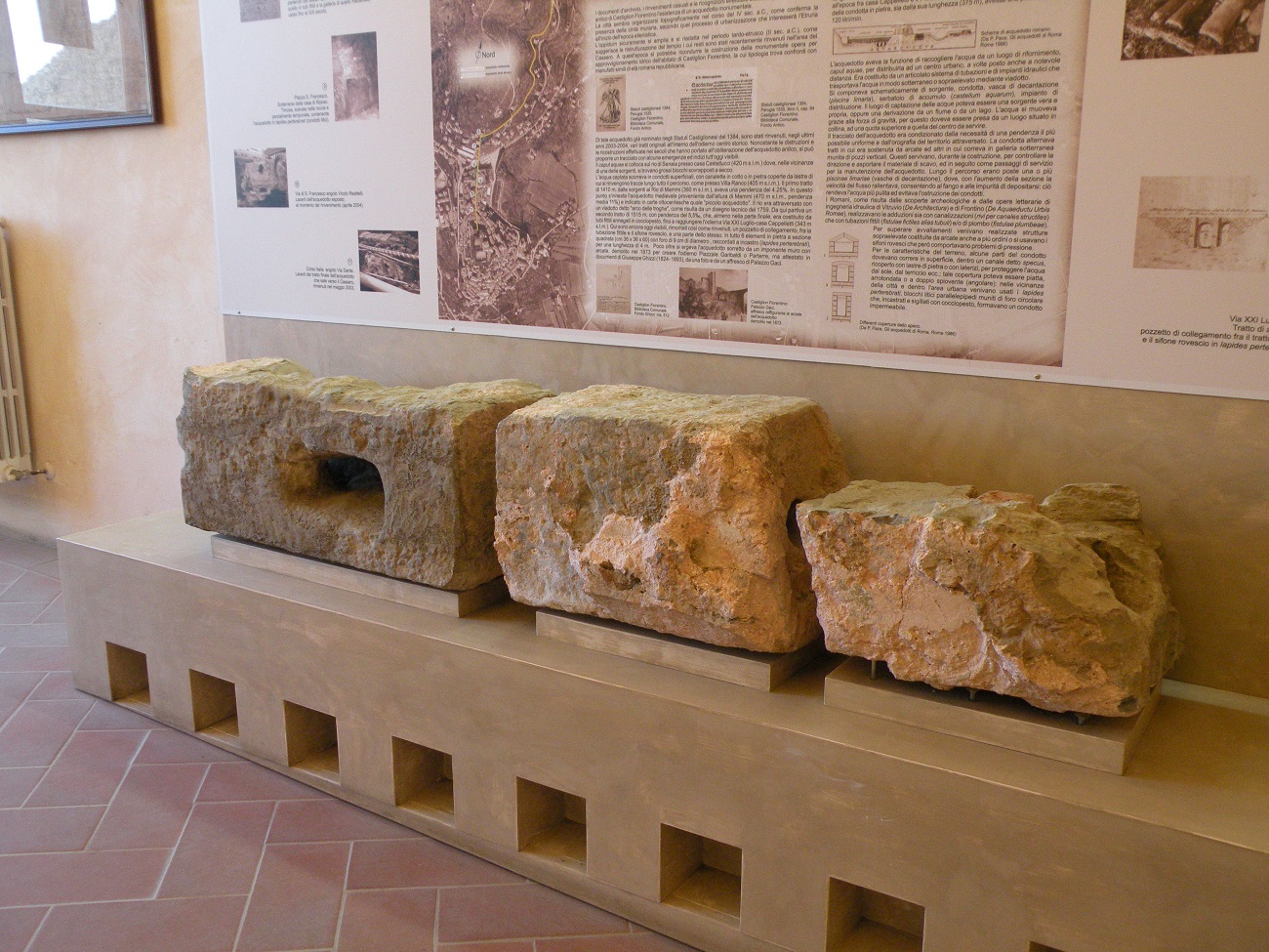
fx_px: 1210
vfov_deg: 42.9
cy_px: 476
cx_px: 634
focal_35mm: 33
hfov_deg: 55.4
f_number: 3.2
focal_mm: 5.8
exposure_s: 1/61.7
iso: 263
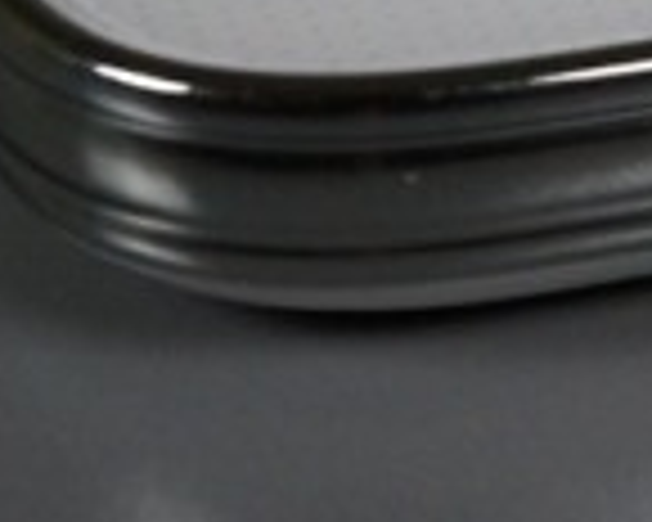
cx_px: 1470
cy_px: -243
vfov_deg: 6.8
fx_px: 4303
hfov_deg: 8.1
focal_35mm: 223
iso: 1600
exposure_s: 1/60
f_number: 10
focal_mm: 30
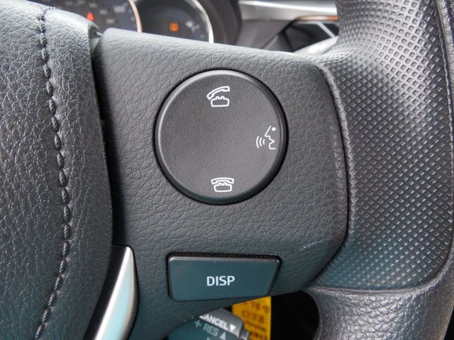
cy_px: 170
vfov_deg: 54.9
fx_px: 328
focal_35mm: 25
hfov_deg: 69.4
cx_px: 227
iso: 125
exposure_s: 1/30
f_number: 3.3
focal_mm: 4.5
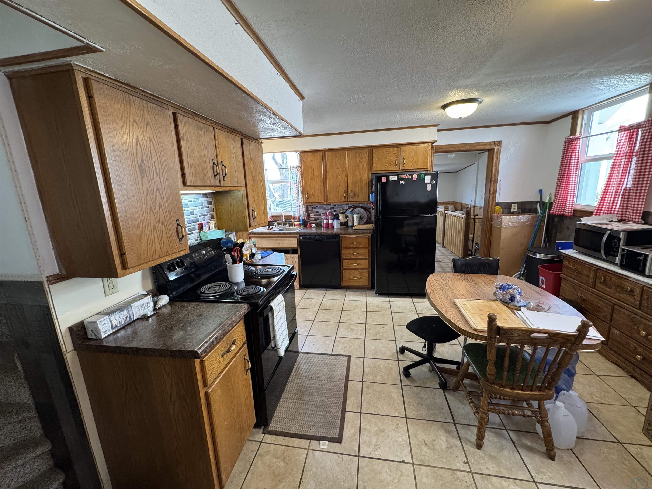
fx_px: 264
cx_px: 326
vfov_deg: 85.7
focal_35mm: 14
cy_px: 244
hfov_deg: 102.1
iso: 320
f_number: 2.2
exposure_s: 1/120
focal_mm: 2.22
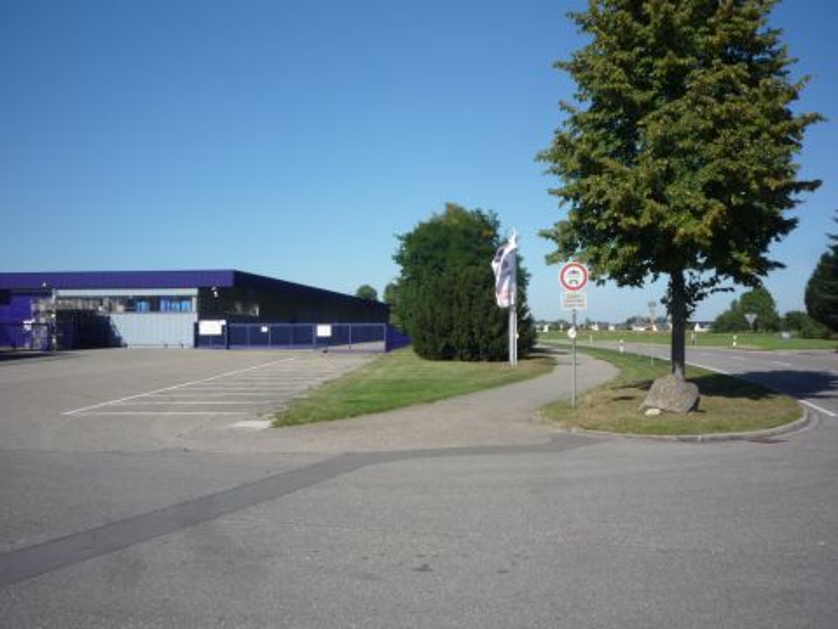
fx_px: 775
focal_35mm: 32
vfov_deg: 44.2
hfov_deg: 56.8
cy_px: 314
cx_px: 419
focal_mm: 5.2
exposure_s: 1/400
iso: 100
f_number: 5.6
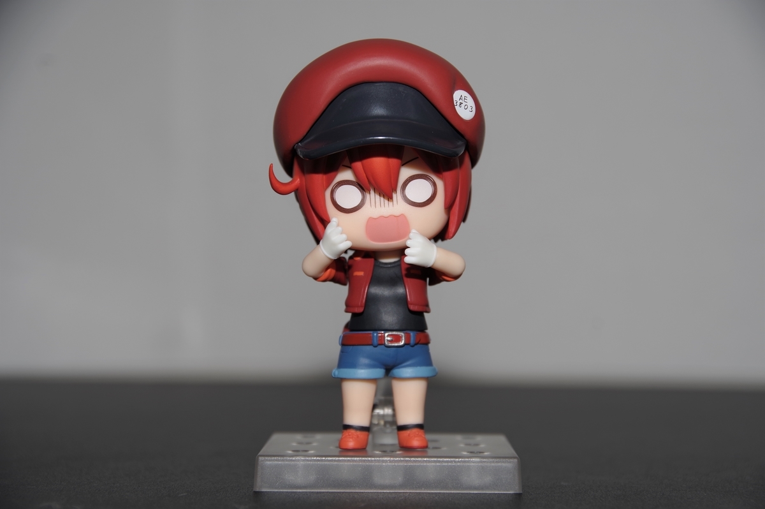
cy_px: 254
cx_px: 382
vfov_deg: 13.4
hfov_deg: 20.0
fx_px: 2166
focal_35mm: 102
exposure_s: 1/125
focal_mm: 68
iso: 100
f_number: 7.1
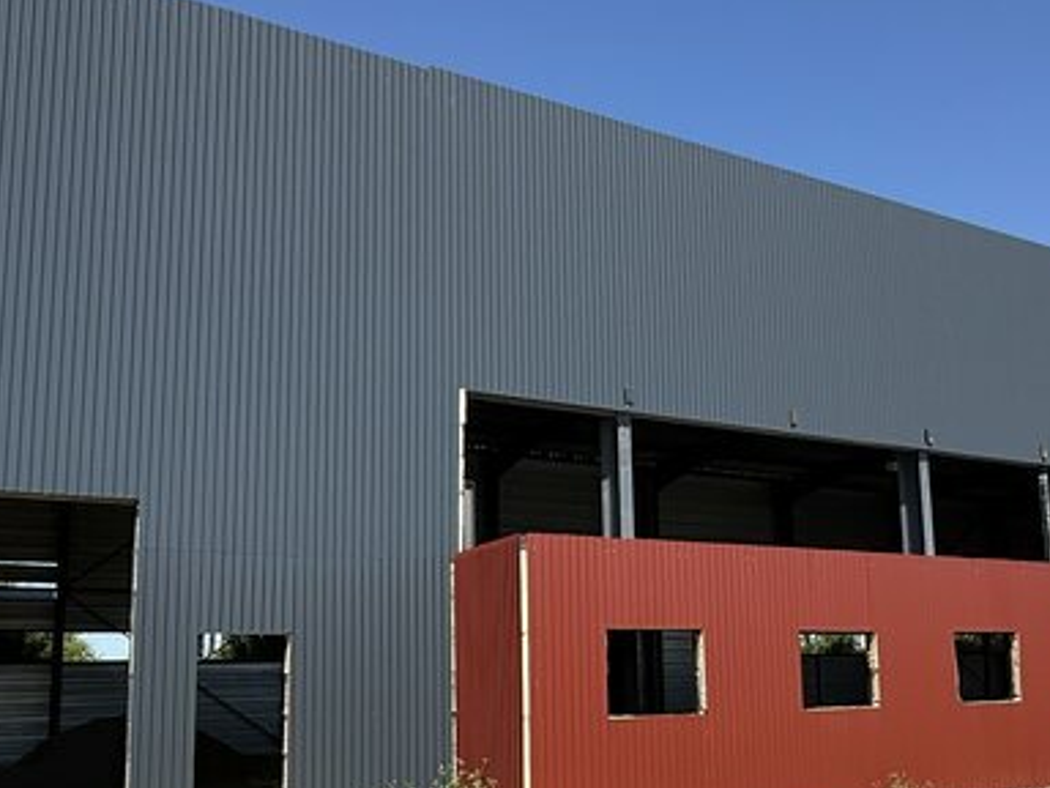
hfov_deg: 52.4
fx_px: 1062
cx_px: 612
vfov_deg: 40.1
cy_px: 536
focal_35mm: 35
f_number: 2.2
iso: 50
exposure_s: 1/1105
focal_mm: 2.22
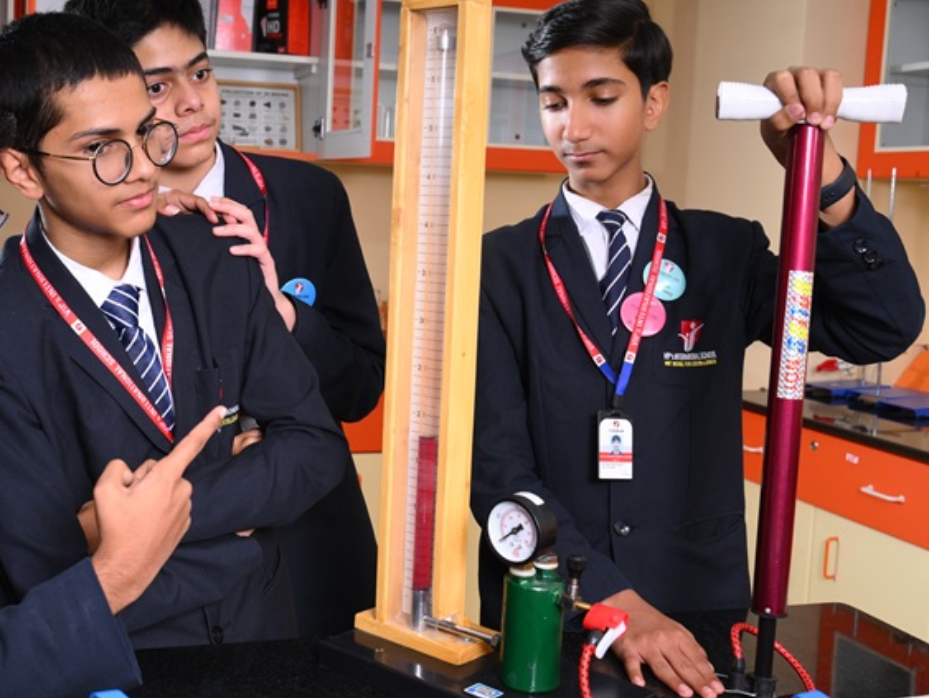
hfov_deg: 43.4
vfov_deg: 33.6
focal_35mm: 43
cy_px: 310
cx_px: 335
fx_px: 1155
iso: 400
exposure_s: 1/200
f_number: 5
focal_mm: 28
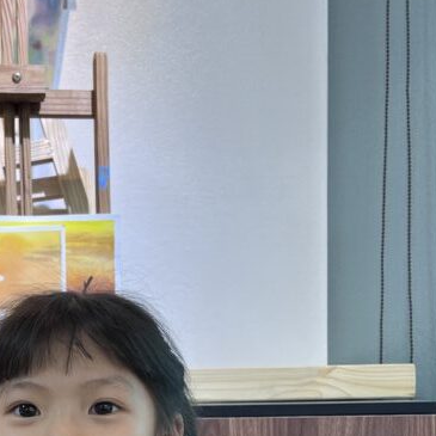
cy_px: 419
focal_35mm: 63
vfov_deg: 26.1
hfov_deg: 26.5
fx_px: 898
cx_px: 57
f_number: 1.5
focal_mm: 5.7
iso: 64
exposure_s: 1/100
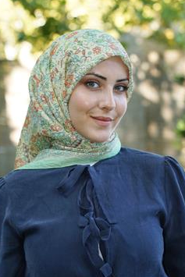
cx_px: 86
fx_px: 755
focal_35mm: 98
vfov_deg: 20.8
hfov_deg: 14.0
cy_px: 161
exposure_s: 1/125
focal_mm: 75
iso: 500
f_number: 5
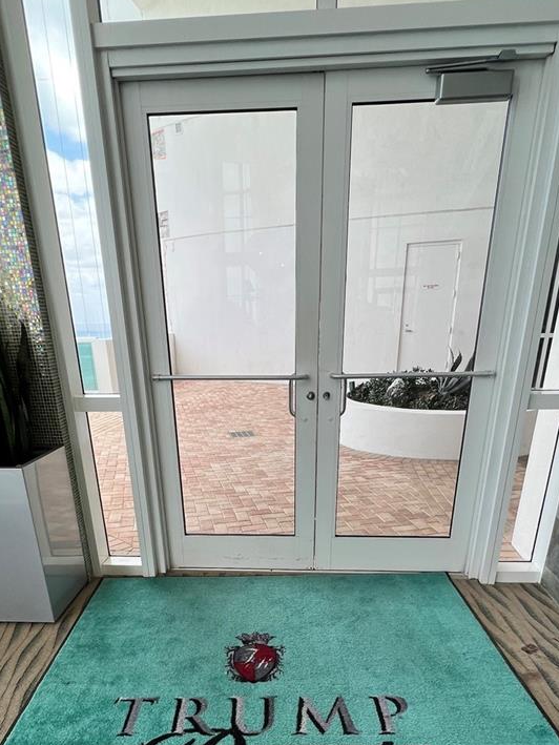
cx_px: 270
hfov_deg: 61.1
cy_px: 538
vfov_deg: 72.3
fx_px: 474
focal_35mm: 22
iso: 32
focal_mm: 1.57
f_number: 1.8
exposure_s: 1/164
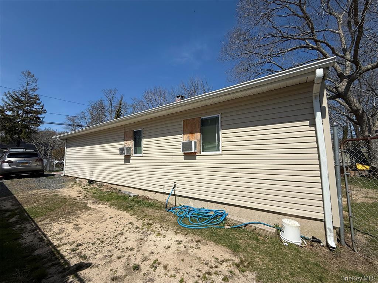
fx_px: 153
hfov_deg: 102.1
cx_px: 189
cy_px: 142
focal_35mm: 14
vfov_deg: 85.7
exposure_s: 1/5155
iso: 50
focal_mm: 2.22
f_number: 2.2
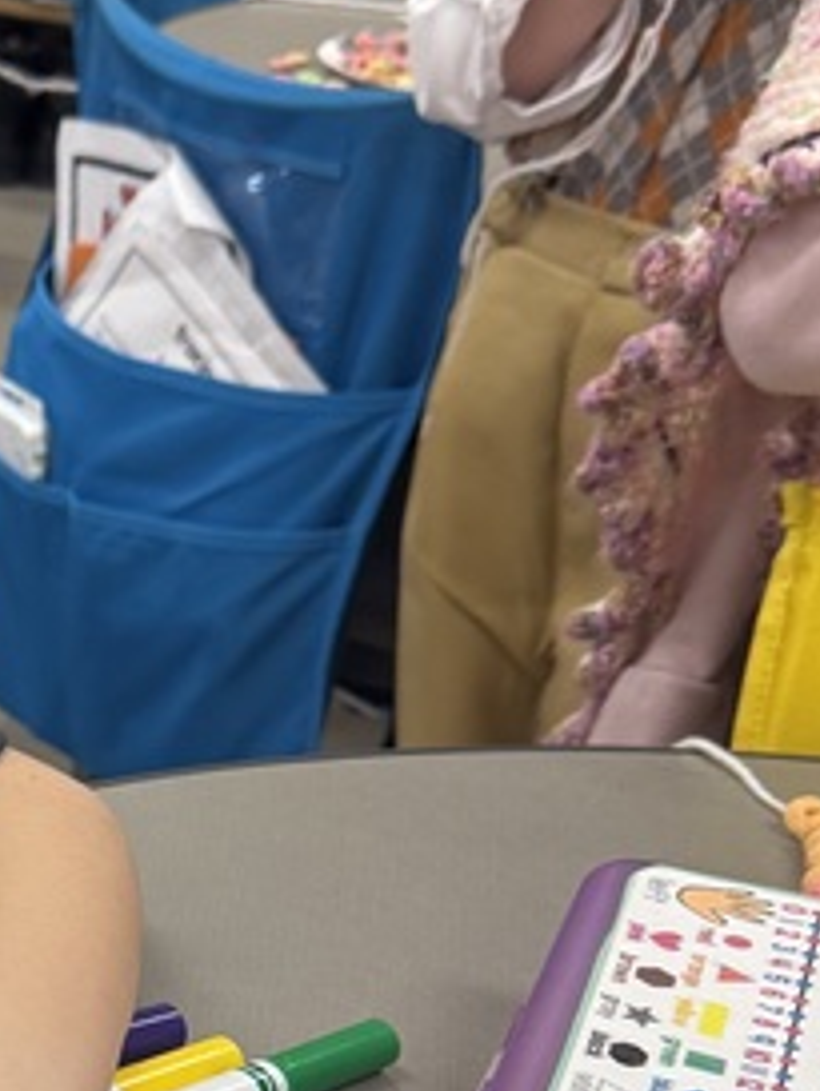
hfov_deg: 14.8
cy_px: 963
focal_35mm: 90
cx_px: -556
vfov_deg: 21.3
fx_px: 2840
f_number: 1.78
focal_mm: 6.76
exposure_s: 1/120
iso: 125
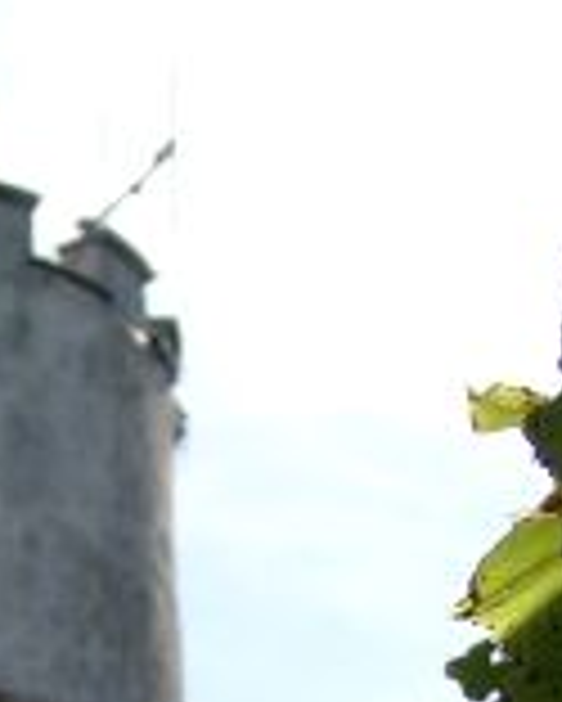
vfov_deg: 8.9
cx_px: -126
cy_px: 972
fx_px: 4445
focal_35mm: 214
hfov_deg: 7.2
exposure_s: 1/516
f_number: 4
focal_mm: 11.76
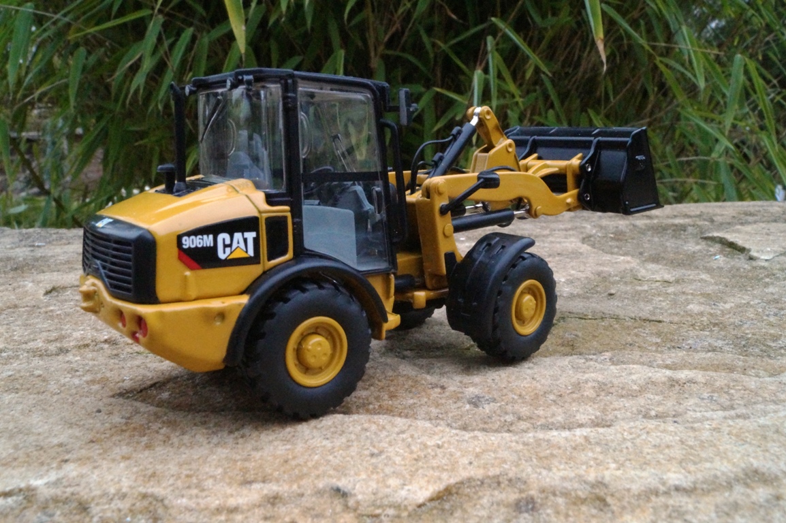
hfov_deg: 57.3
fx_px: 720
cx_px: 393
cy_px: 262
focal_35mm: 33
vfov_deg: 39.9
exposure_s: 1/60
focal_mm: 22
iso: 3200
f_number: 22
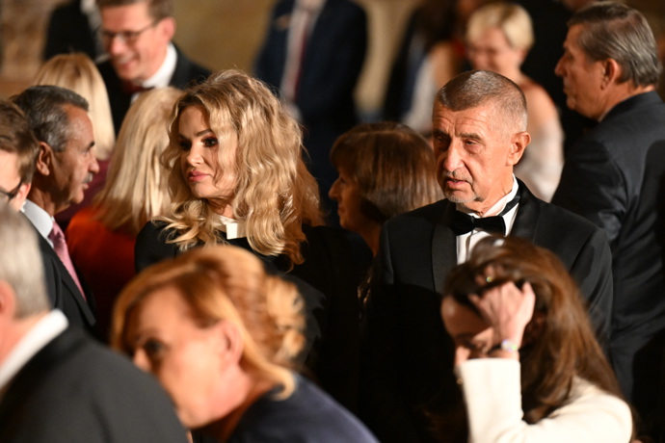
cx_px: 332
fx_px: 3694
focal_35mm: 200
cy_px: 222
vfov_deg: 6.9
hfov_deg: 10.3
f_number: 3.5
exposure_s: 1/200
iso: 8000
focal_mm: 200
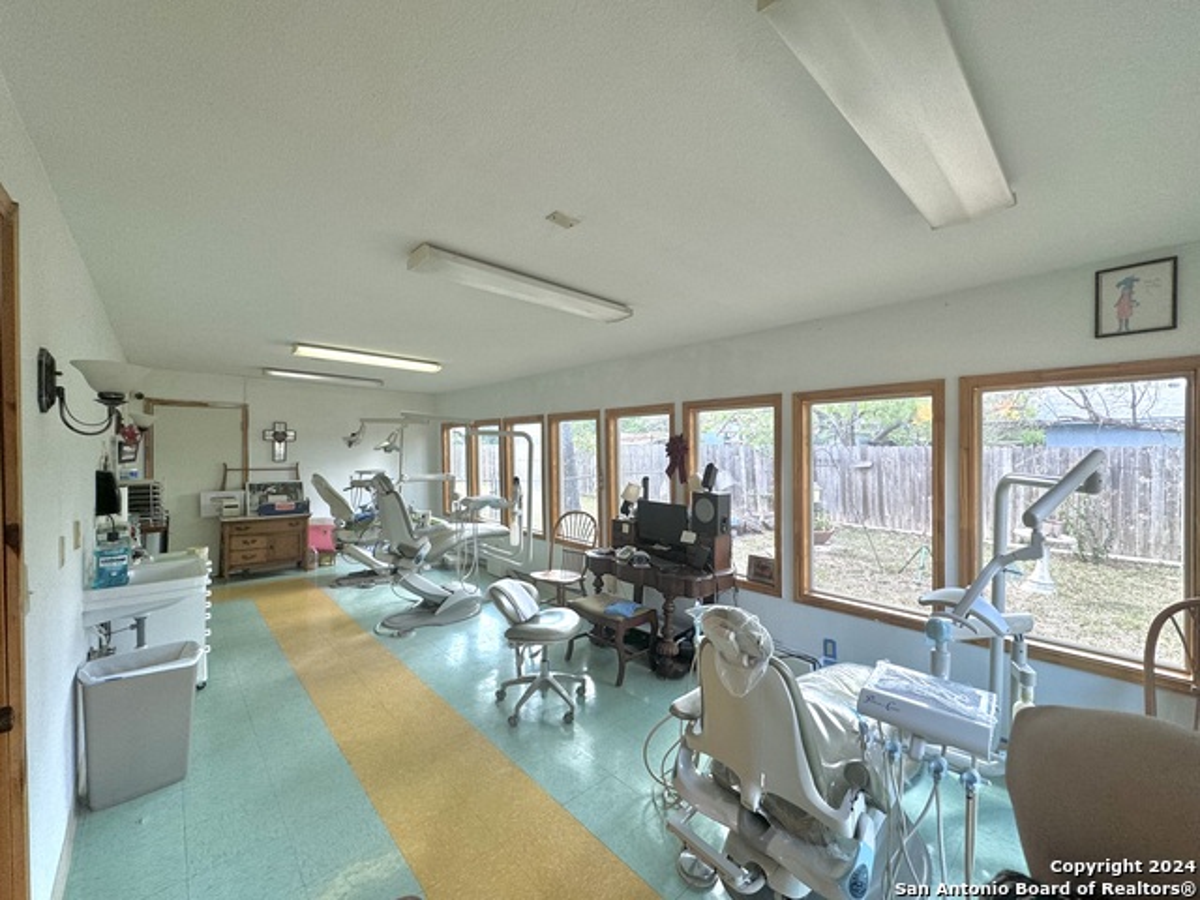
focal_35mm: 14
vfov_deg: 85.7
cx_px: 600
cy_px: 450
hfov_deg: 102.1
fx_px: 485
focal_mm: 2.22
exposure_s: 1/120
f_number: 2.2
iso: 125
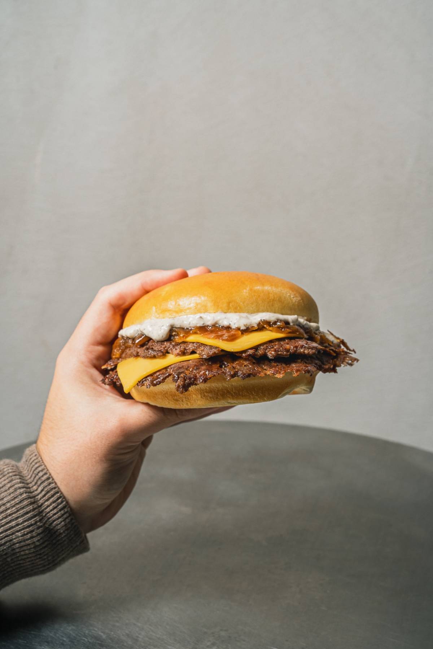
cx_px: 216
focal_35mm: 75
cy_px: 324
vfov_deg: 27.1
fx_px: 1348
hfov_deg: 18.3
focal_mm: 74.7
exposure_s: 1/100
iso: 250
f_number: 13
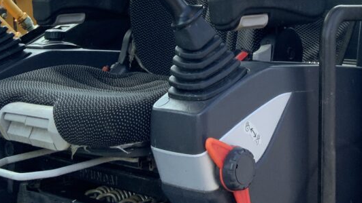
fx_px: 729
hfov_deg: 27.6
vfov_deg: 15.1
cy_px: -70
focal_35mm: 76
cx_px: 263
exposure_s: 1/320
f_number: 1.8
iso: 16
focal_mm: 3
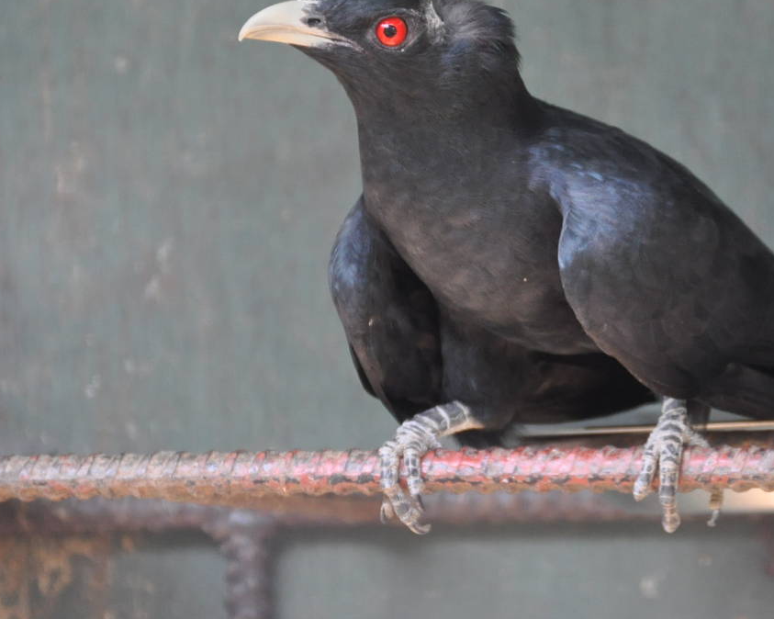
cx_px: 617
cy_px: 168
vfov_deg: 2.5
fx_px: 14062
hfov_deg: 3.2
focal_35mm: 614
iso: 1250
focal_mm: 230
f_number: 5.6
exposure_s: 1/125
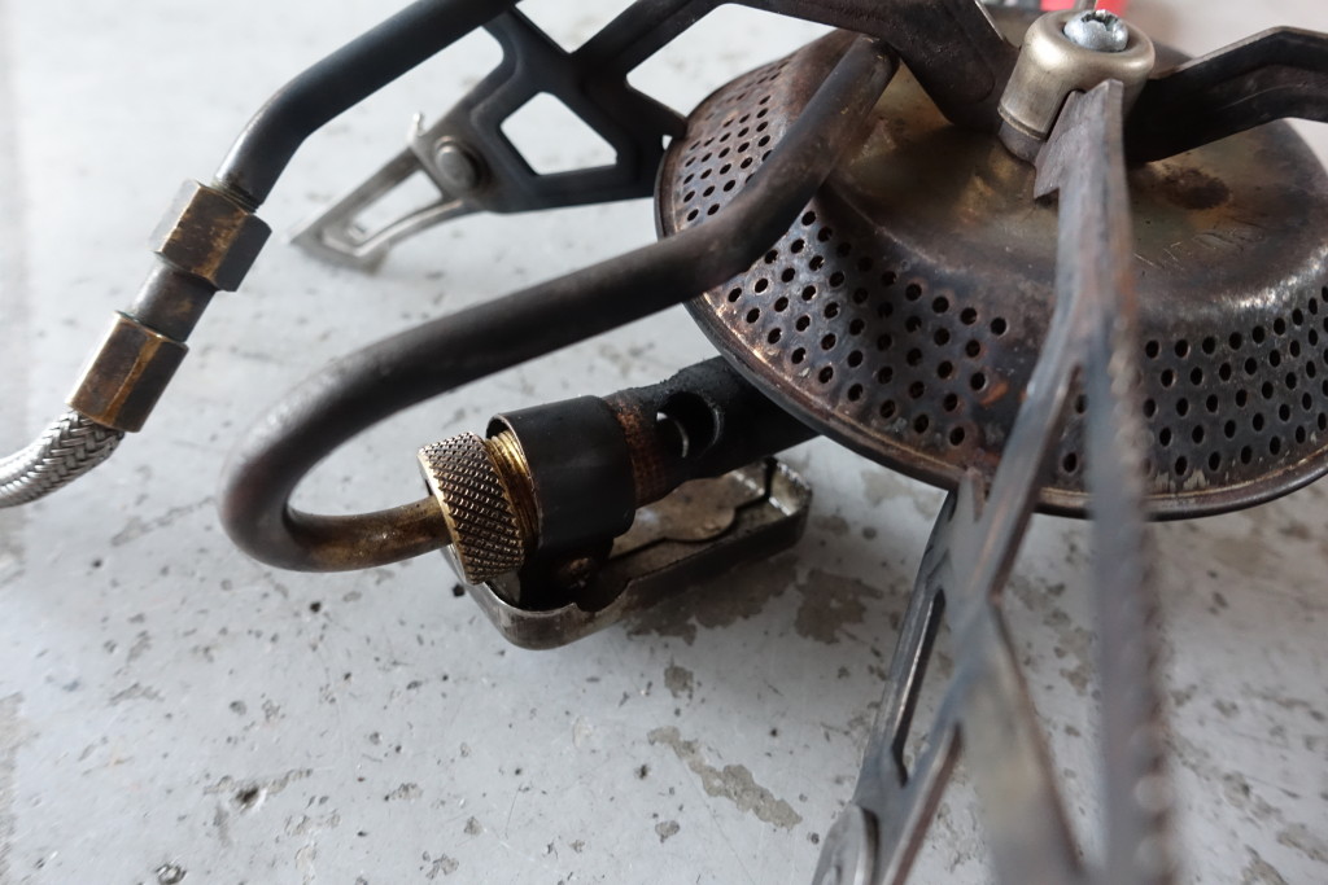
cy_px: 442
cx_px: 664
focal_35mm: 24
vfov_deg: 53.1
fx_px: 885
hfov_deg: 73.7
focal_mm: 8.82
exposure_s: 1/30
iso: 1250
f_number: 4.5
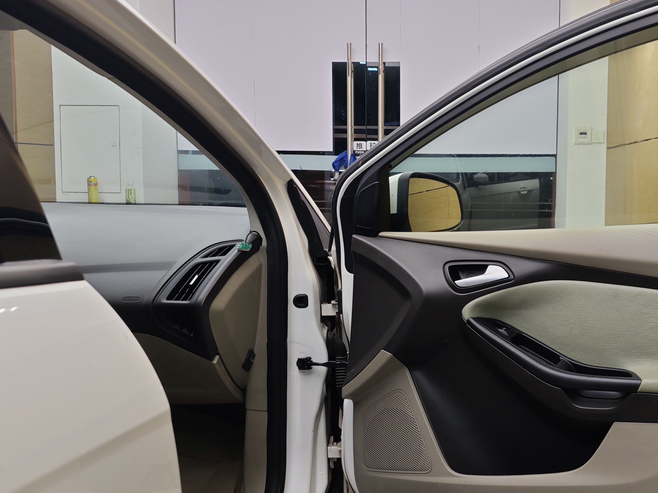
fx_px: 760
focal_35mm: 40
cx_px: 456
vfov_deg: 36.0
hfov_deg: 45.8
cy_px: 255
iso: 320
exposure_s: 1/100
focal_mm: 8.7
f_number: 1.9
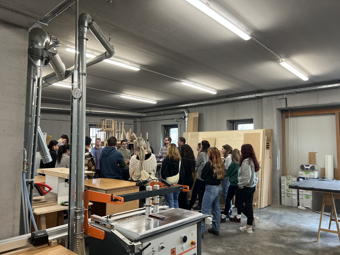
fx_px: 255
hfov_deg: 67.3
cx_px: 170
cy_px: 128
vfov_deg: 53.1
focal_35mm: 26
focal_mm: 5.7
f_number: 1.5
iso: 100
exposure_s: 1/100
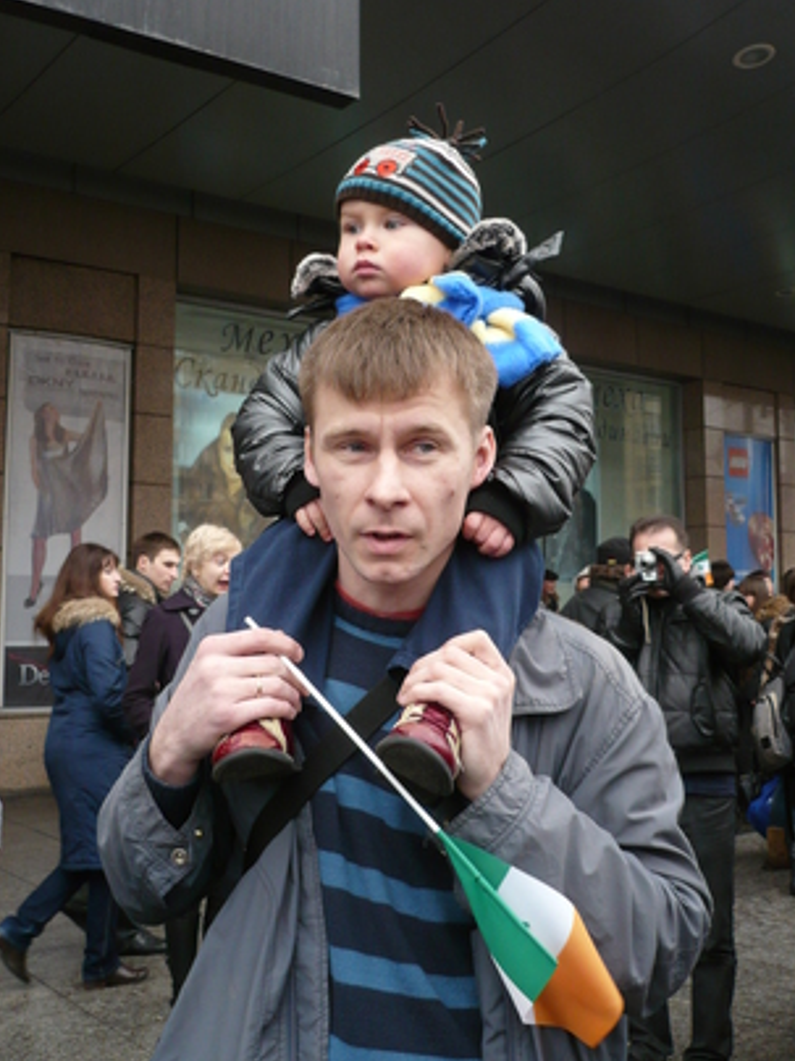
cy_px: 483
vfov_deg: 47.8
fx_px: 1194
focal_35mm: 39
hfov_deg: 36.8
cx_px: 370
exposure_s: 1/125
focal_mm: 5.8
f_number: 2.8
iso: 160
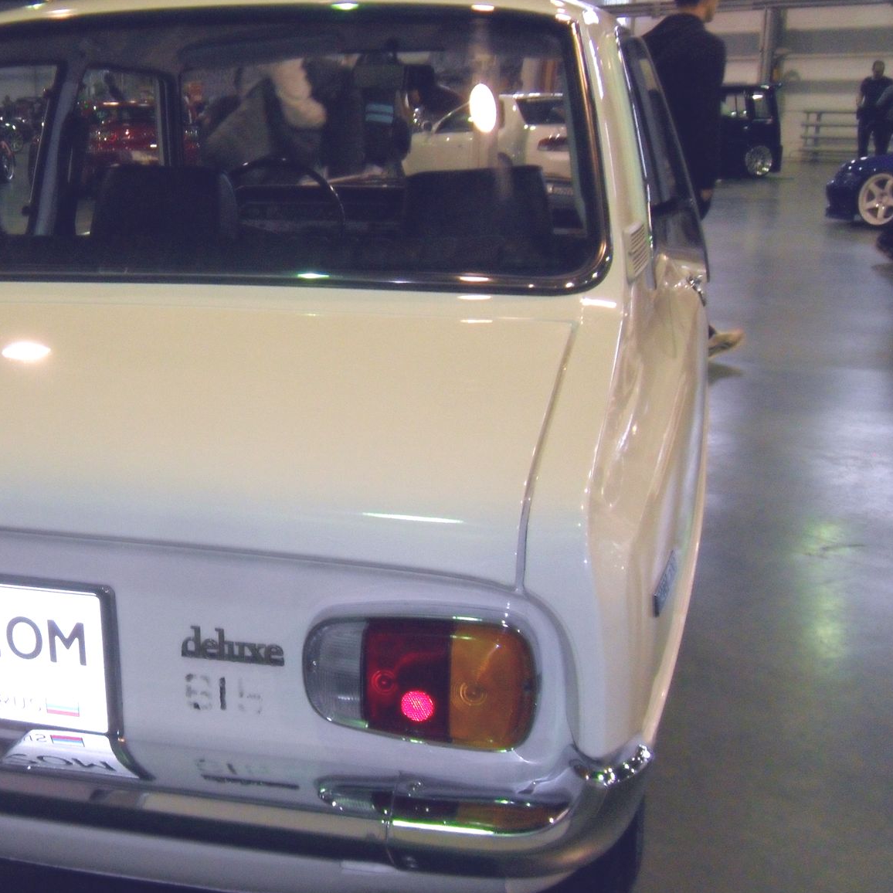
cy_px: 430
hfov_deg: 31.7
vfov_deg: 32.8
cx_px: 141
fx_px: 1518
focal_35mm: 52
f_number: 3.6
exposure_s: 1/45
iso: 400
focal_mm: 6
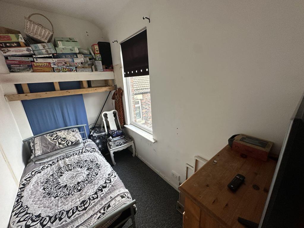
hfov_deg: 102.1
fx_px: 123
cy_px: 114
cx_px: 152
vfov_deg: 85.7
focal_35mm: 14
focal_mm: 2.22
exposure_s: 1/99
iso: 250
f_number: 2.2
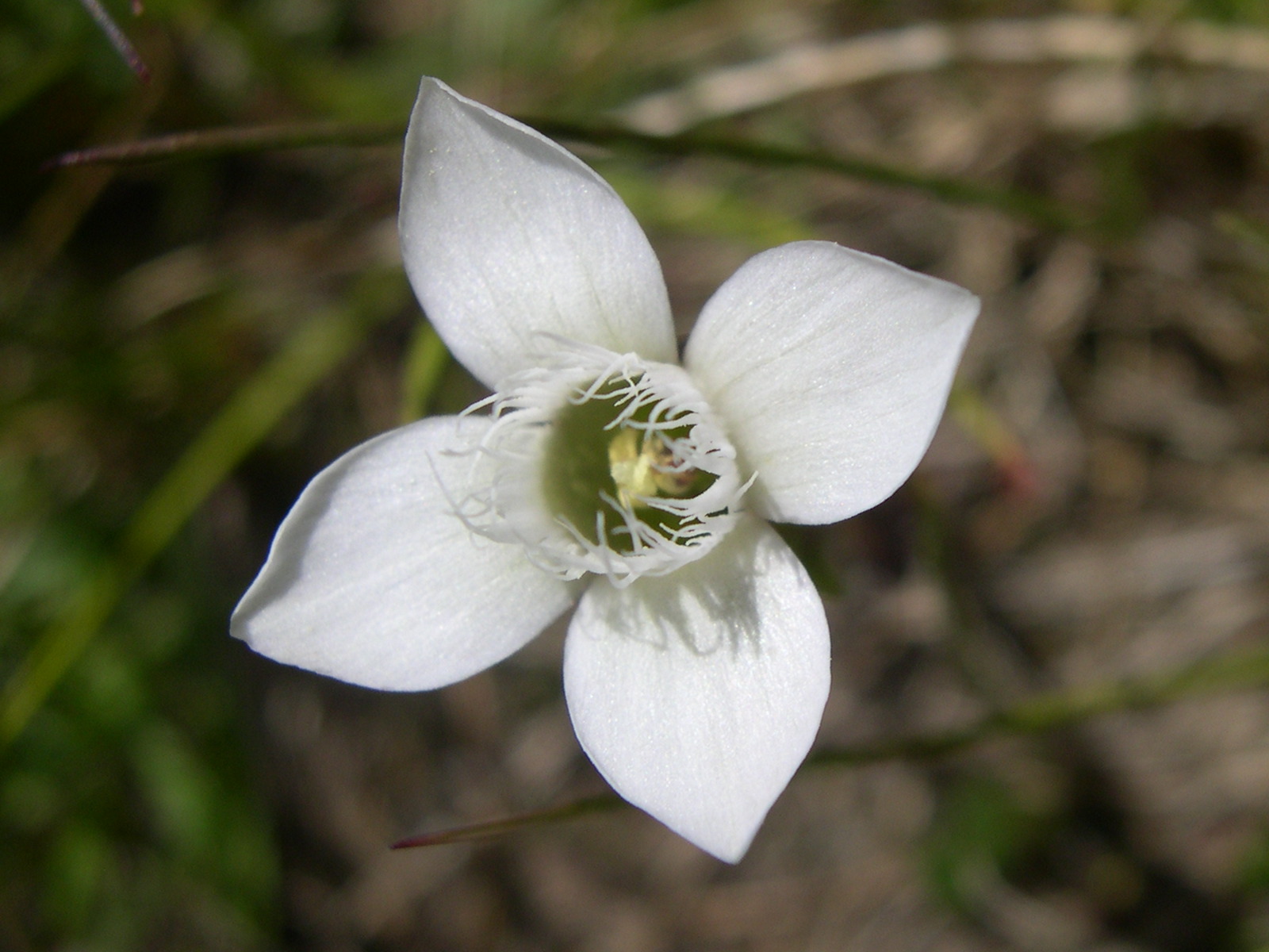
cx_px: 634
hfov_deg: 49.0
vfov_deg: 37.7
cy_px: 476
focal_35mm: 38
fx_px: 1393
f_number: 7.6
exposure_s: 1/375
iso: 100
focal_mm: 8
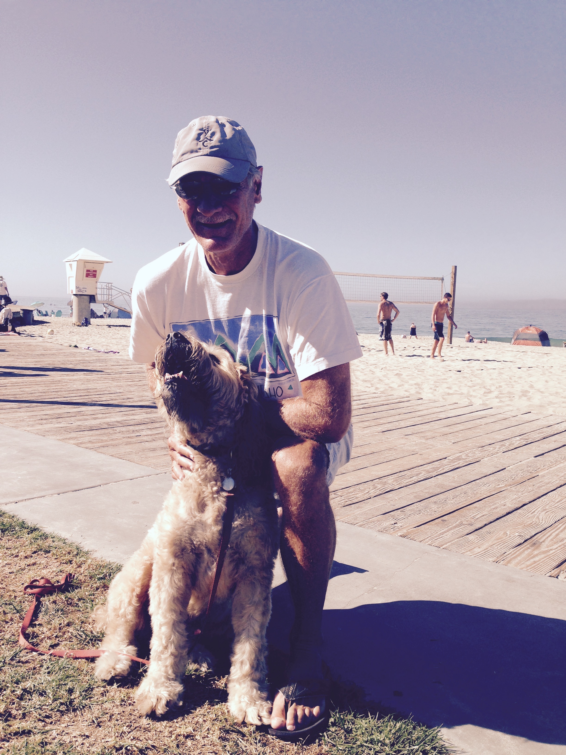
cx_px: 283
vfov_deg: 55.4
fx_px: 719
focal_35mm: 33
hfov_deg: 42.9
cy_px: 378
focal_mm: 4.12
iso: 50
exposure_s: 1/1550
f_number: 2.4
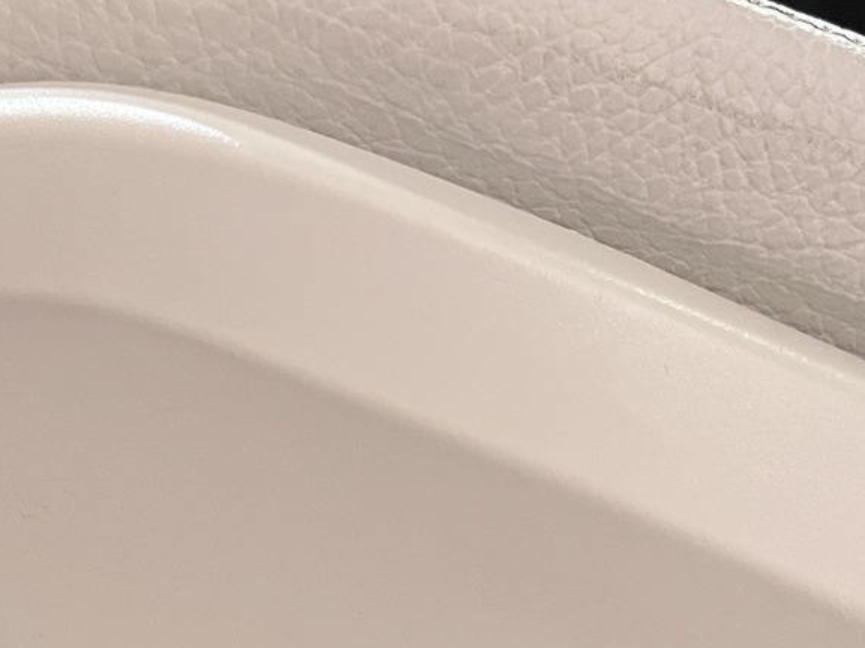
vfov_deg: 21.0
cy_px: 782
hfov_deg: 29.5
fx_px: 1624
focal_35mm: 65
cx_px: 243
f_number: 1.6
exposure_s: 1/33
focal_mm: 5.1
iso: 500
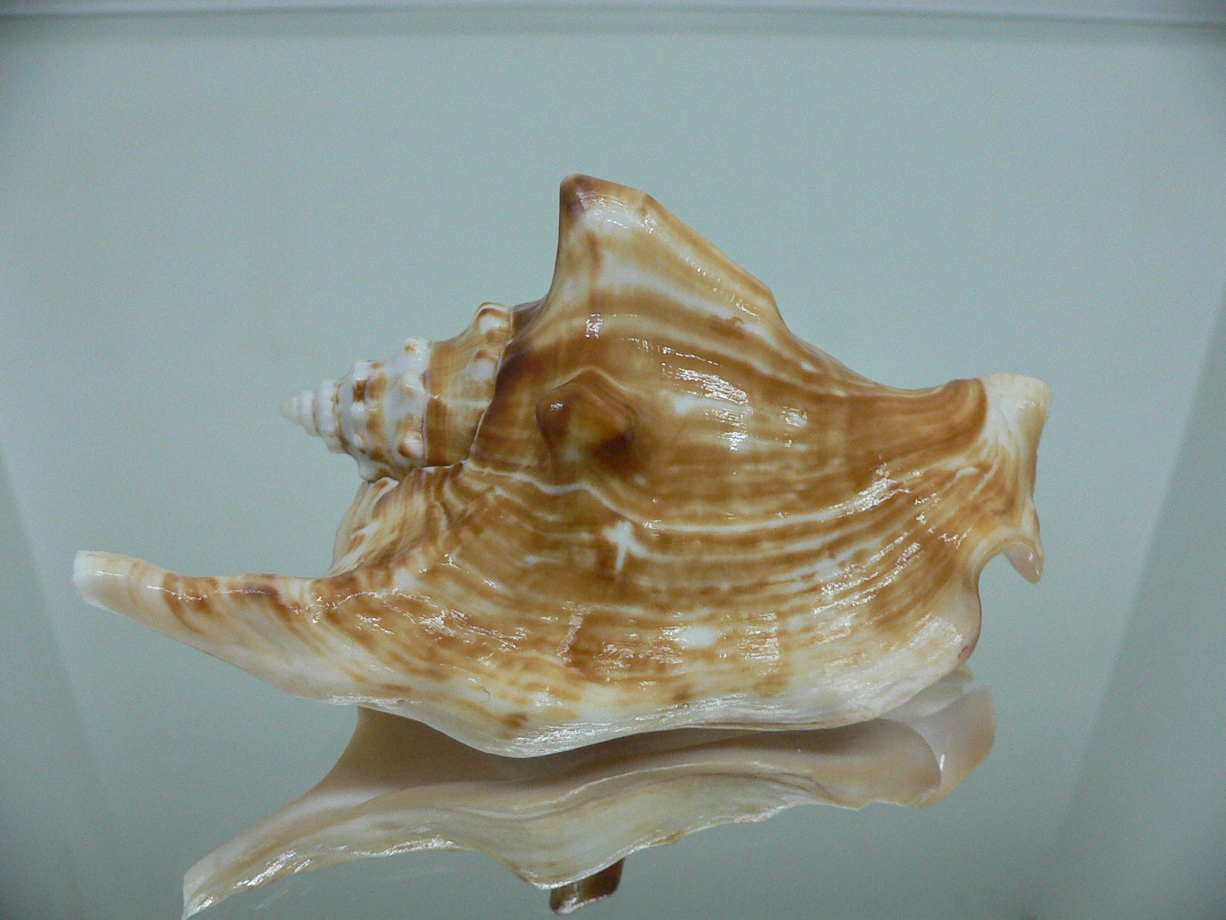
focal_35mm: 35
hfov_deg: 52.6
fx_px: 1240
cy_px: 460
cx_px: 613
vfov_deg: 40.7
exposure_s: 1/60
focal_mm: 4.6
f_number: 2.8
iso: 200
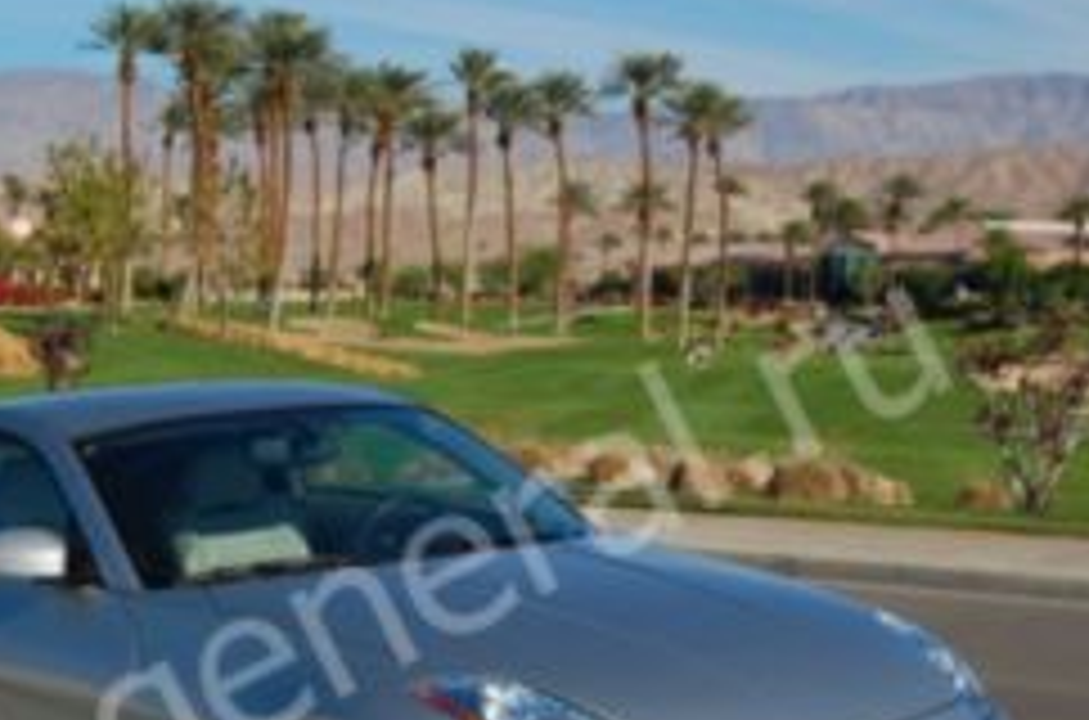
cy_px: 574
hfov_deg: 23.4
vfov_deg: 15.5
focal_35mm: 87
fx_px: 2620
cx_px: 414
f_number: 10
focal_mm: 35
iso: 200
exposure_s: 1/400
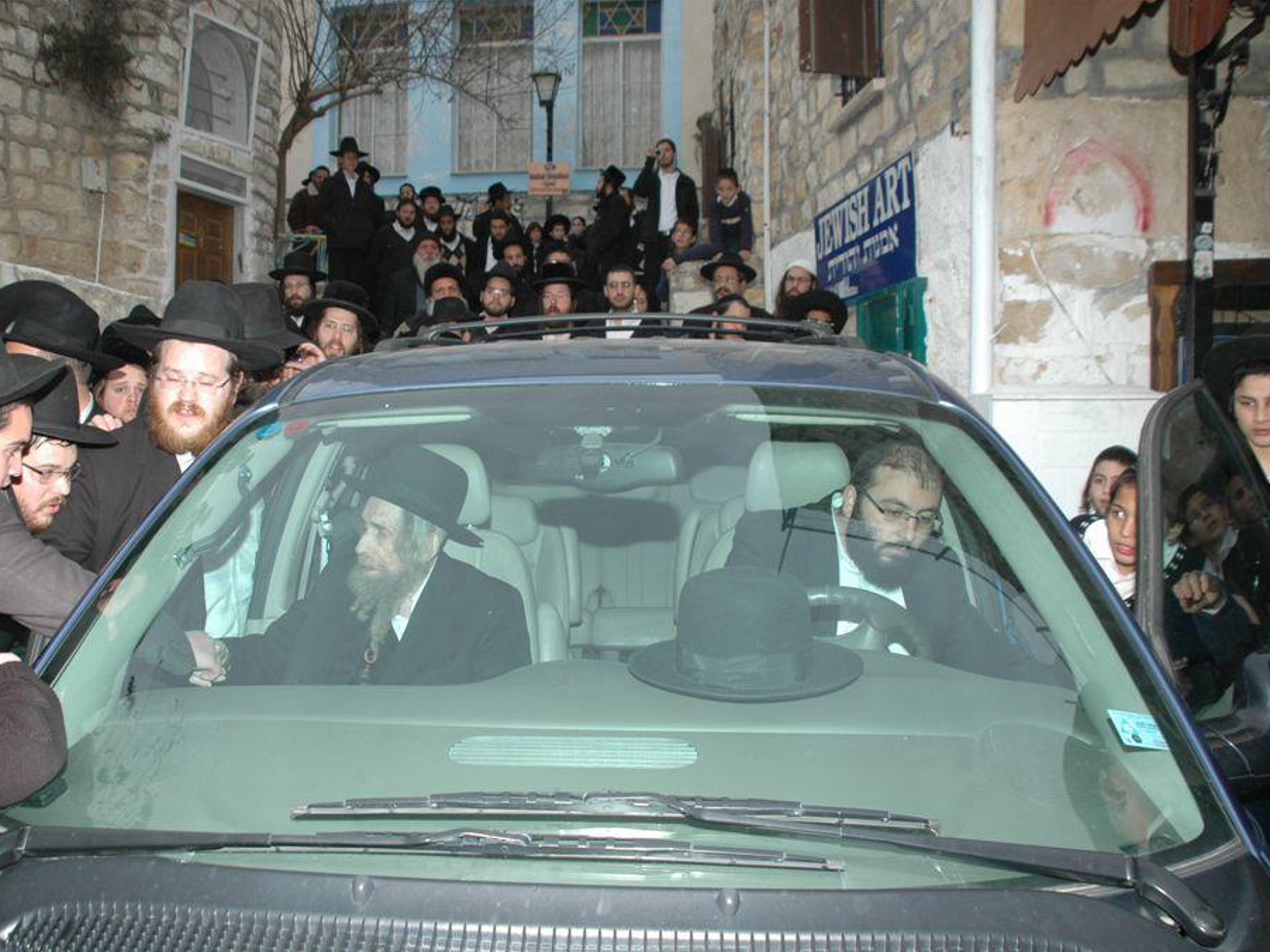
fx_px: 1320
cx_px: 556
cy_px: 477
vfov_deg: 39.6
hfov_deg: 51.2
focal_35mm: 36
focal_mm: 22
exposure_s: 1/200
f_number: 7.1
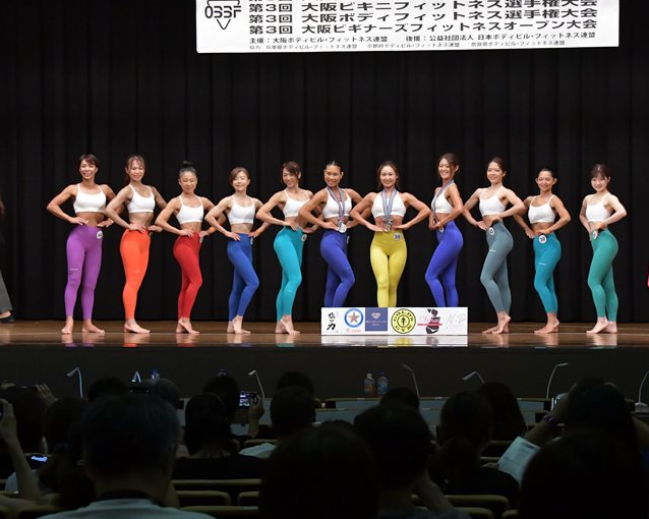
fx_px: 2035
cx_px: 393
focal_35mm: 106
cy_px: 260
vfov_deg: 14.5
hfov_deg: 18.1
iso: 5000
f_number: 5.6
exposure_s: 1/400
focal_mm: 62
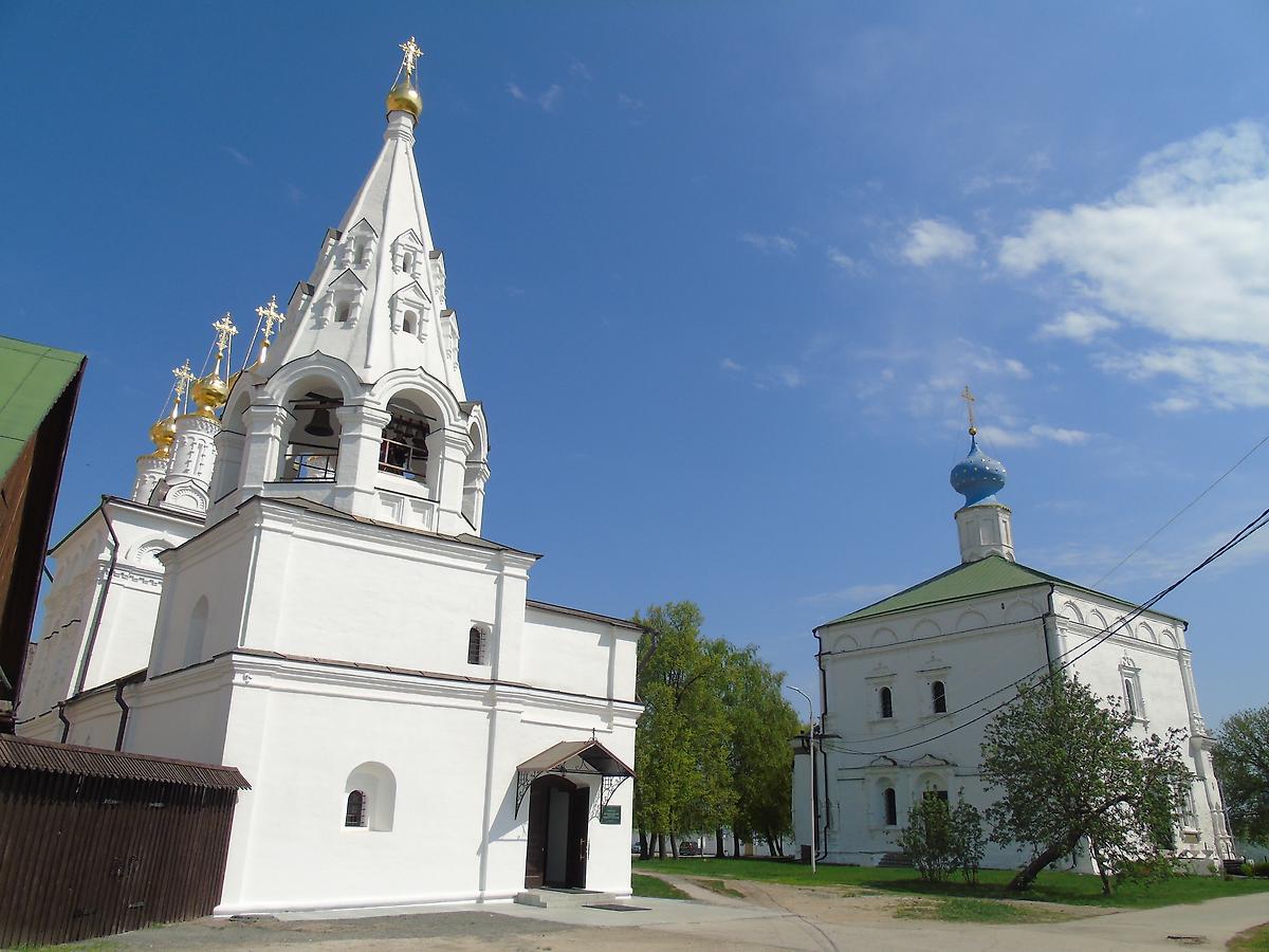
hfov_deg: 69.4
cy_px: 476
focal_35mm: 25
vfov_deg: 54.9
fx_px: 916
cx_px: 634
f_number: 4.8
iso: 80
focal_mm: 4.4
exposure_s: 1/1000
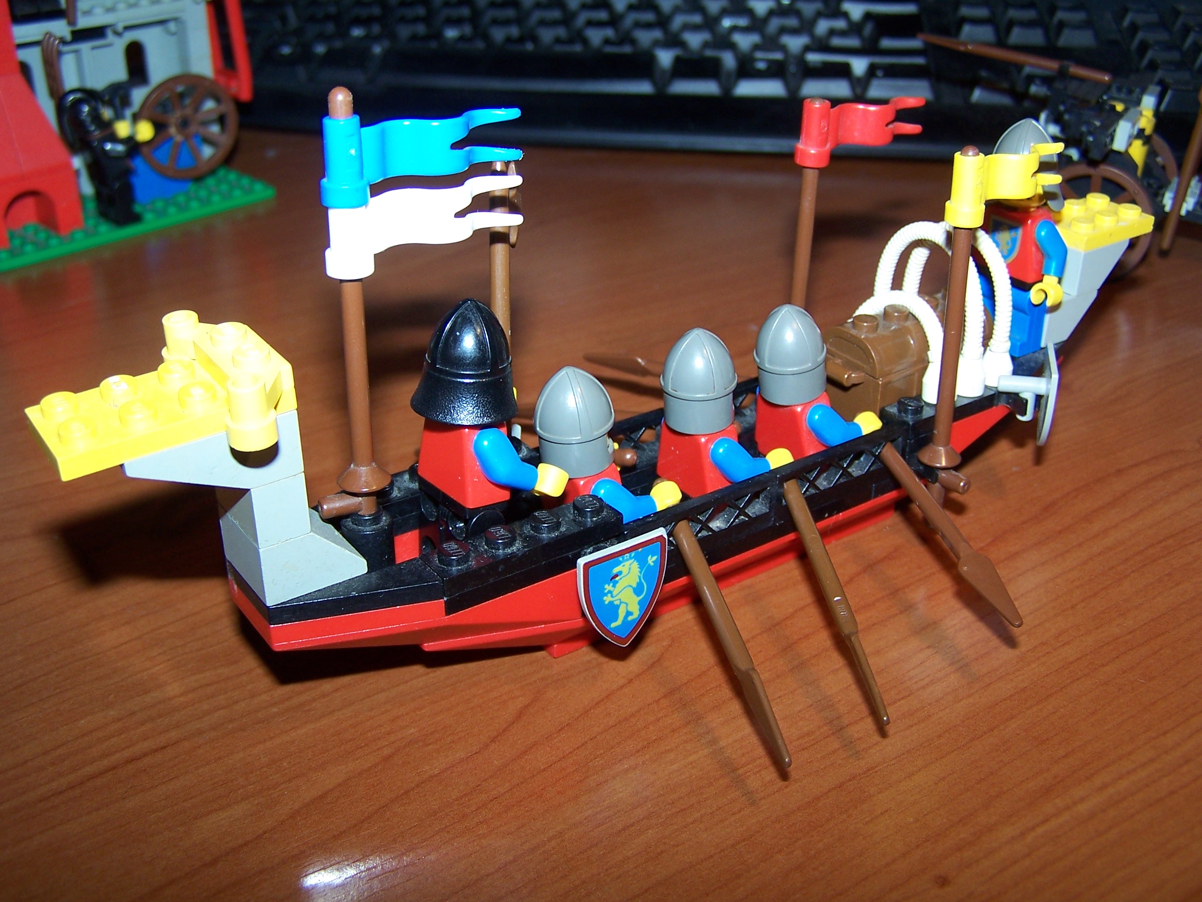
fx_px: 1320
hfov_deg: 49.0
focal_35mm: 38
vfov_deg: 37.7
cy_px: 451
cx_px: 601
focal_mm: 6.3
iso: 80
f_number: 2.8
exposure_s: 1/60
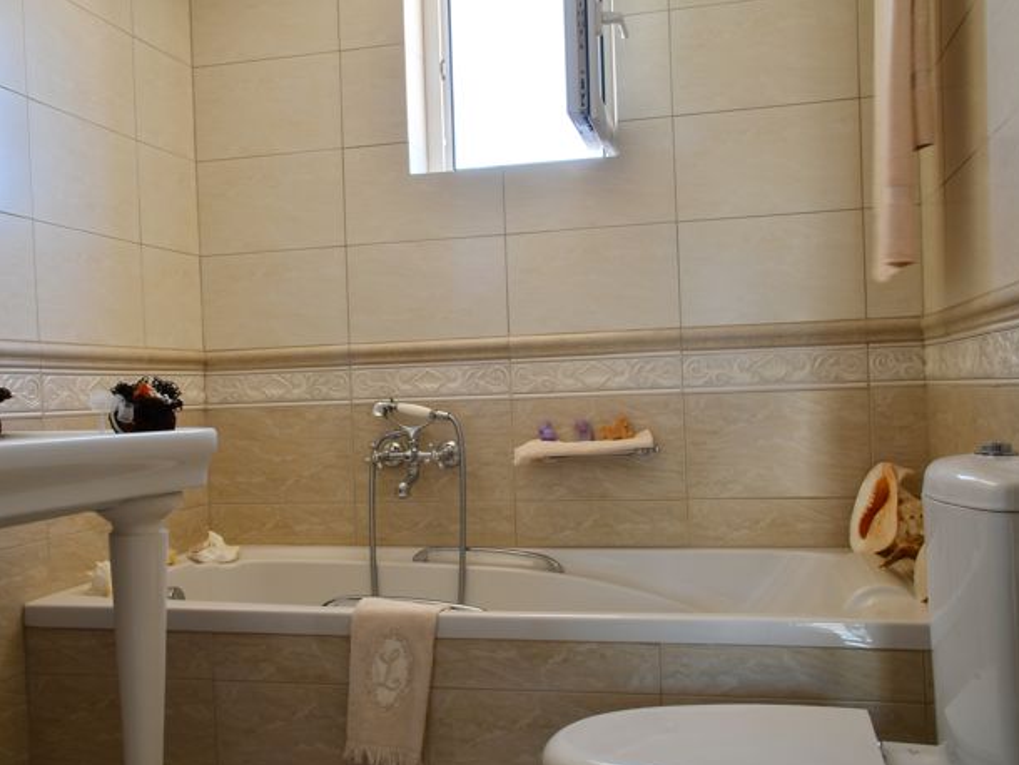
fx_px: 1178
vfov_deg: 36.0
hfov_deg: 46.7
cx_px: 454
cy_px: 391
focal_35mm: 40
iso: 100
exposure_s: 1/1.6
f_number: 20
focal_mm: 24
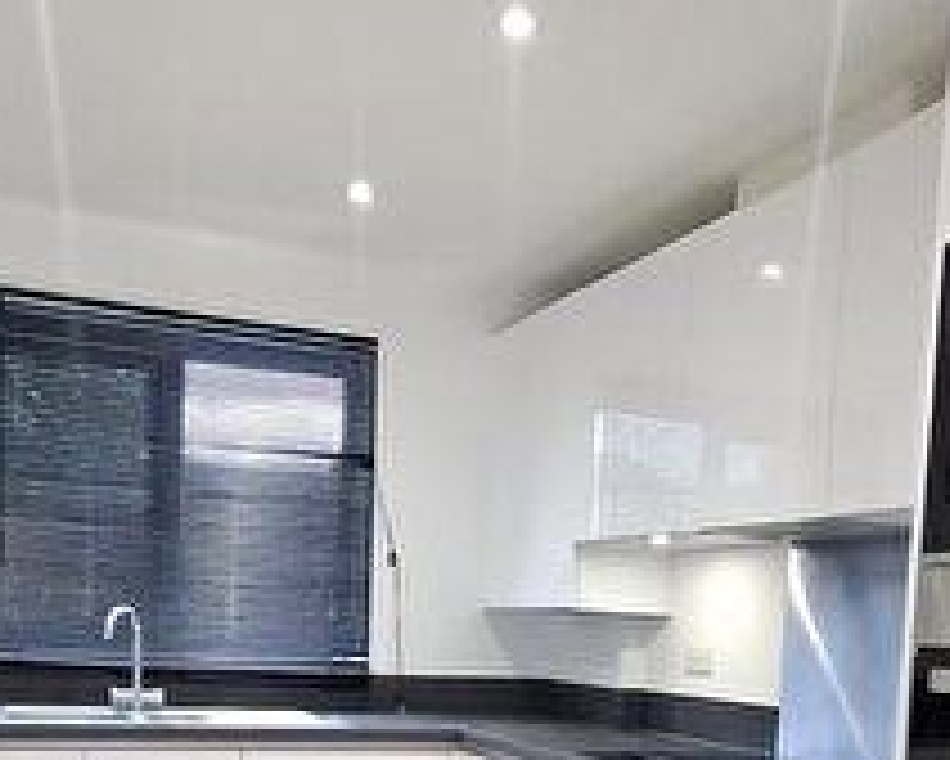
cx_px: 540
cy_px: 785
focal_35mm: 42
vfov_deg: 32.4
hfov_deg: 43.7
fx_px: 1181
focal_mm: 1.74
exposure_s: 1/50
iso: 200
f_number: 2.2
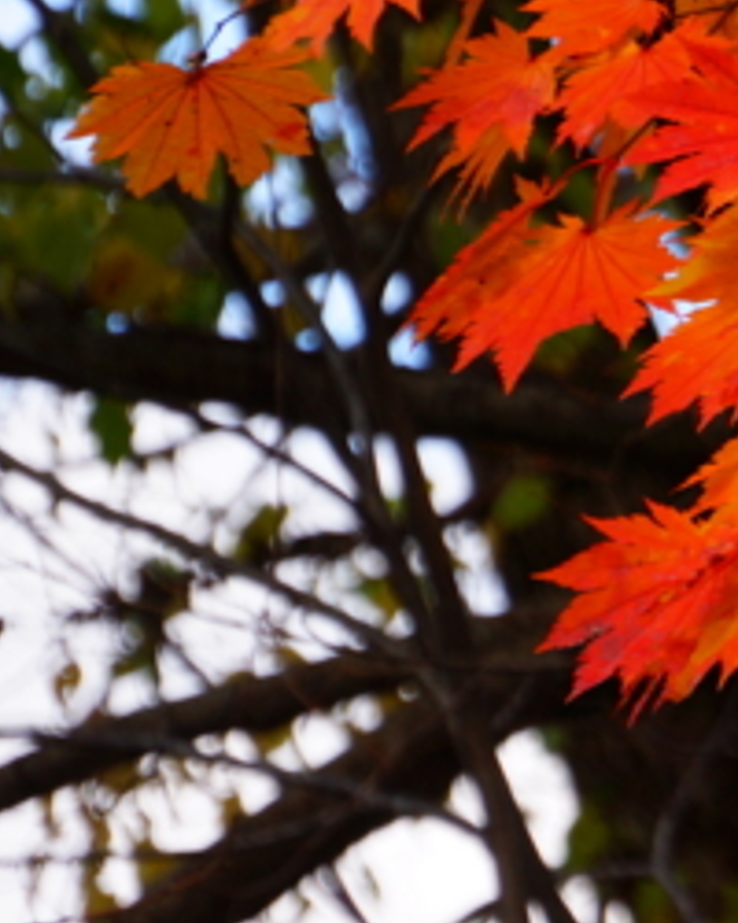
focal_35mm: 616
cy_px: -9
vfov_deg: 3.1
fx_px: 16818
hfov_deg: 2.5
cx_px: 1465
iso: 160
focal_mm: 137
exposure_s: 1/250
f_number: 6.3
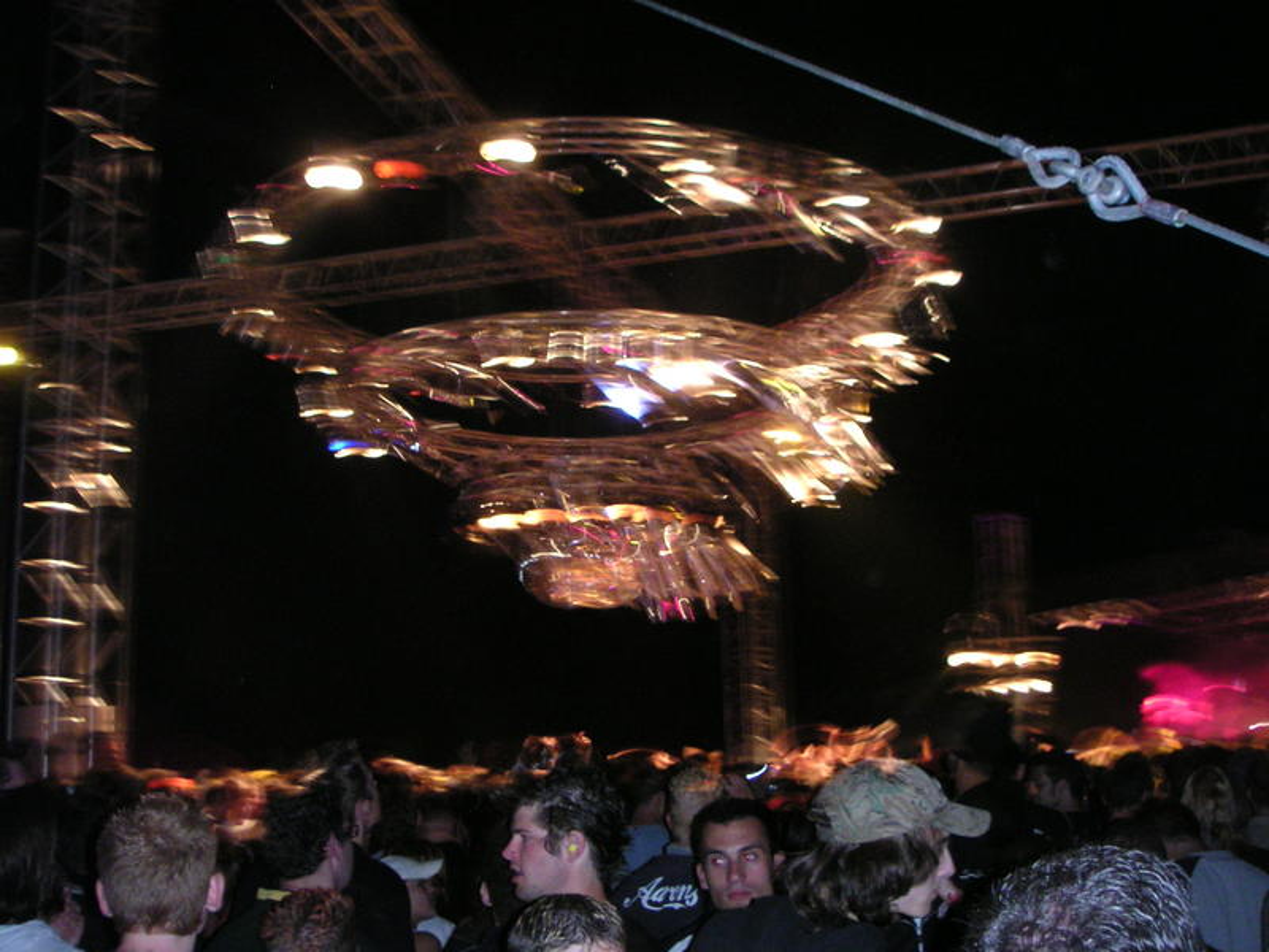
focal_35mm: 38
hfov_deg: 49.0
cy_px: 476
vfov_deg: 37.7
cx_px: 634
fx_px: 1393
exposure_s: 1/3
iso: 200
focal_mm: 6
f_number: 2.8
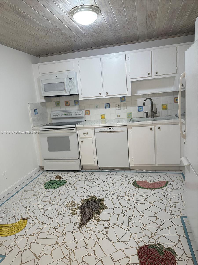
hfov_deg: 56.8
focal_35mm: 24
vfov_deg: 71.6
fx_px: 183
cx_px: 99
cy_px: 132
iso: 200
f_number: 1.78
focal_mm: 6.86
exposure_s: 1/120
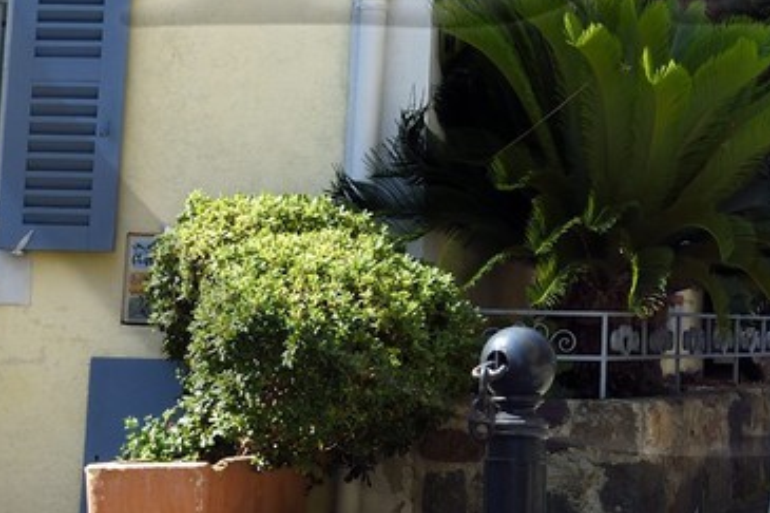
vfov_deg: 8.9
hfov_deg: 13.6
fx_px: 3185
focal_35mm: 149
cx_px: 717
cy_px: -319
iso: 200
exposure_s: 1/250
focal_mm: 34
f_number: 9
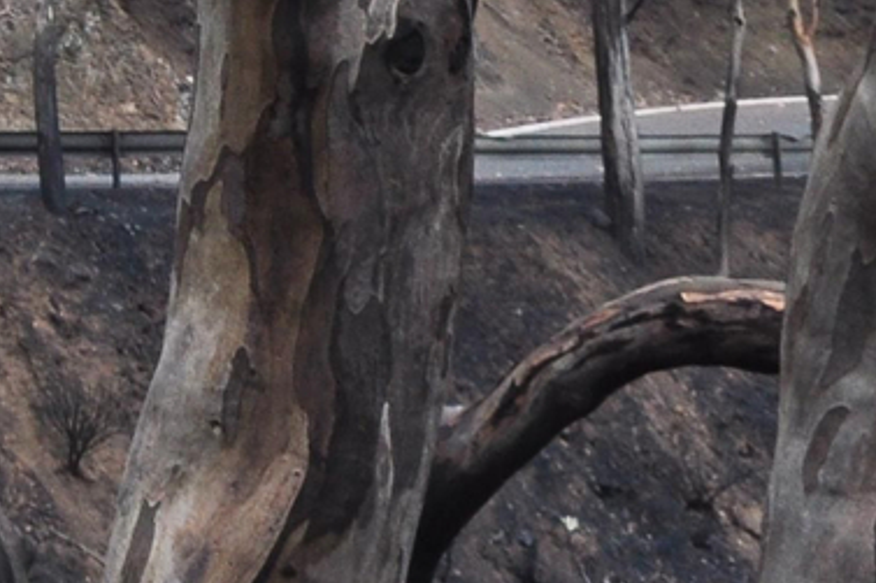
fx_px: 3867
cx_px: -421
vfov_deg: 8.0
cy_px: -764
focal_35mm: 159
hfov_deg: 12.3
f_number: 10
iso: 400
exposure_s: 1/60
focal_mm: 20
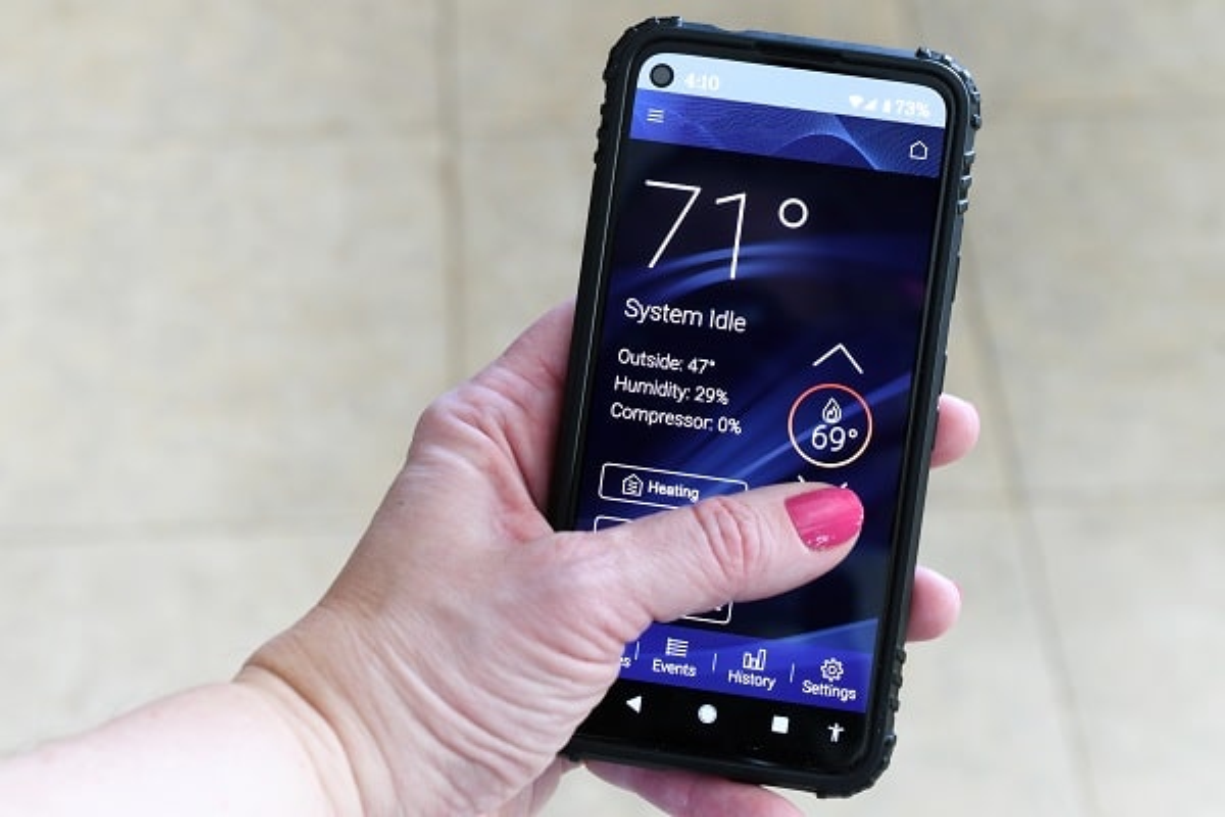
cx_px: 612
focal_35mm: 60
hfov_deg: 33.4
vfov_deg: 22.6
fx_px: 2042
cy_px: 408
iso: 400
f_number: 7.1
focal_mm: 40
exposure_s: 1/20
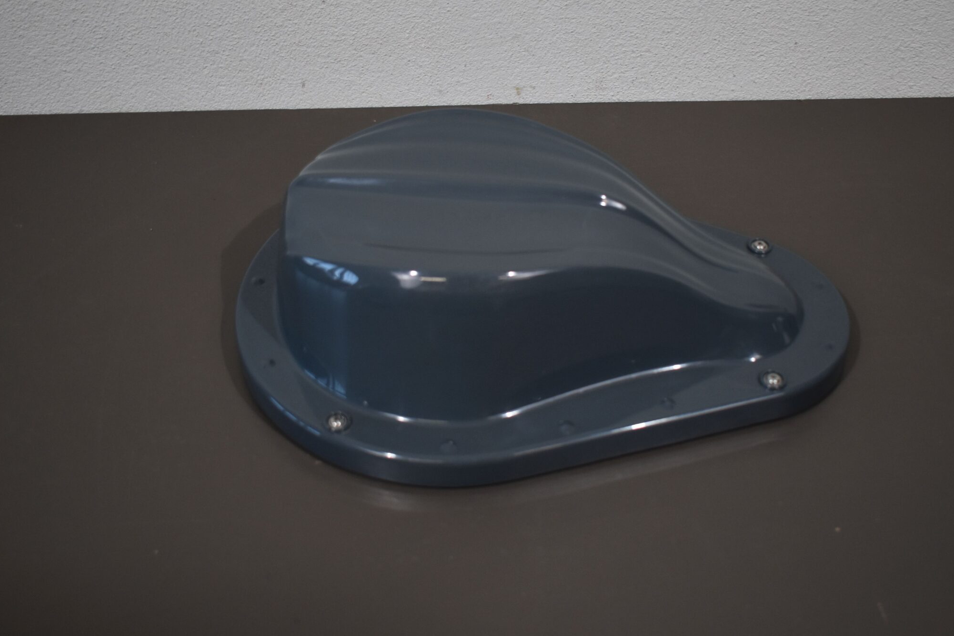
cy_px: 284
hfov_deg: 42.7
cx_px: 507
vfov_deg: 29.2
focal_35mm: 46
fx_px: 1219
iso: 500
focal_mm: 24
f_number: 4
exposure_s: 1/250
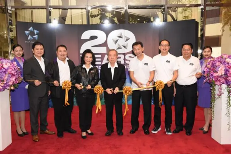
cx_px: 116
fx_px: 212
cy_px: 77
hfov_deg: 57.2
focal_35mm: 33
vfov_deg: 40.0
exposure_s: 1/125
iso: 1800
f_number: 3.5
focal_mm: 22
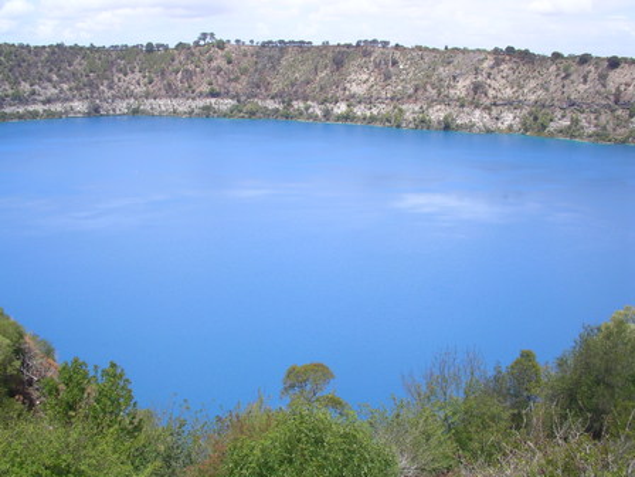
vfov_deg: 38.7
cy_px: 238
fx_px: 679
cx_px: 318
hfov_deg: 50.1
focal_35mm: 37
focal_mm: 5.7
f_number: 6.9
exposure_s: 1/125
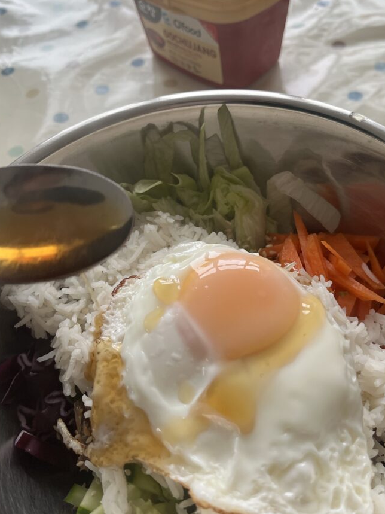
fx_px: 460
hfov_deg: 45.3
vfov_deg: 58.0
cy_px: 209
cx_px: 221
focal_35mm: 31
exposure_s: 1/108
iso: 125
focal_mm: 5.1
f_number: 1.6
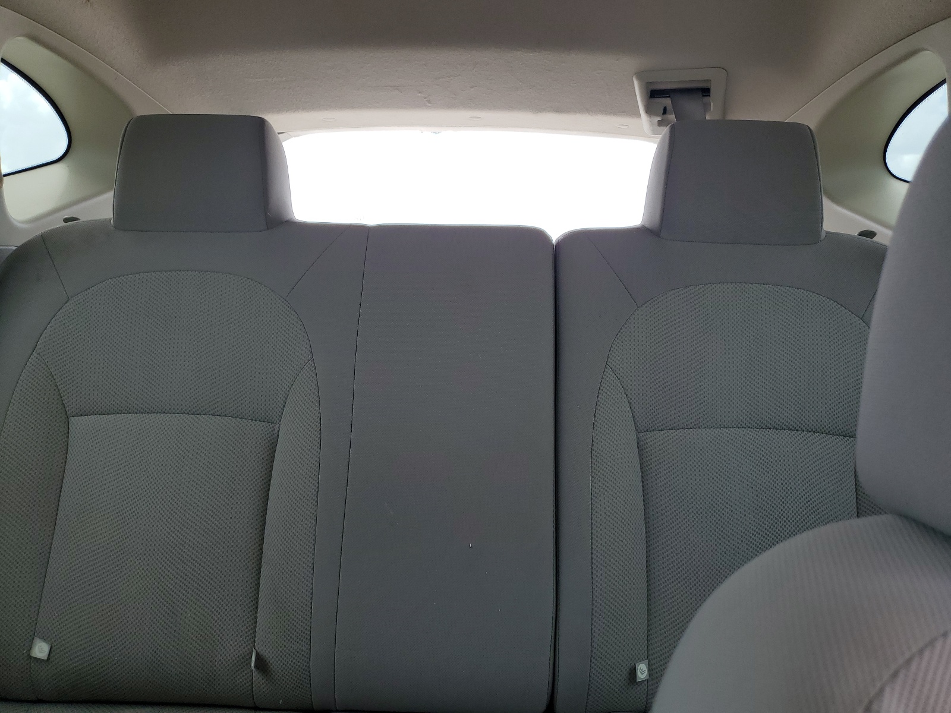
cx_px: 476
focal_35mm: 26
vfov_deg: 53.1
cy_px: 356
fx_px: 714
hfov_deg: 67.3
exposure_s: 1/476
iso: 50
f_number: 1.5
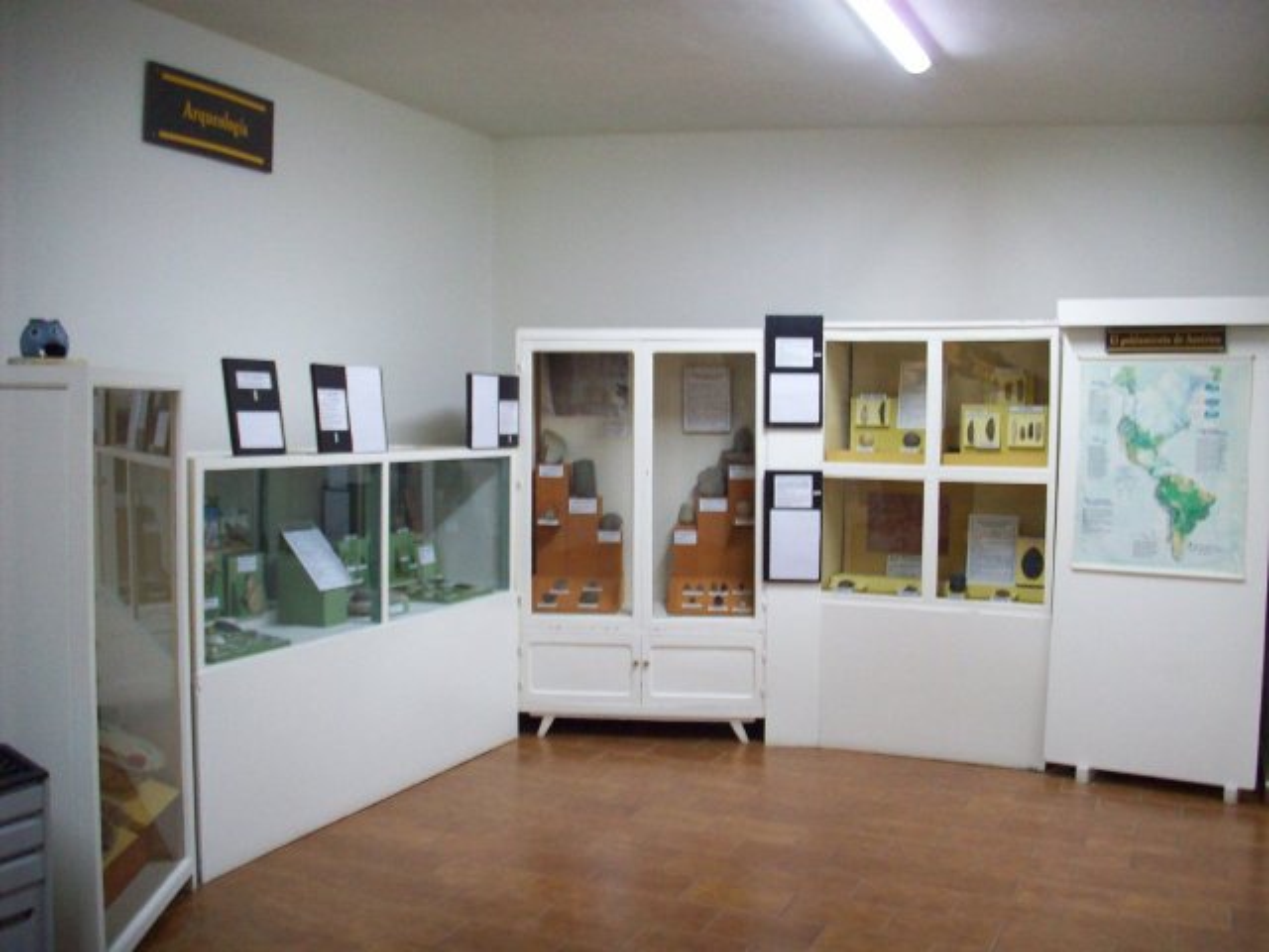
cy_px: 476
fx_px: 1356
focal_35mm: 37
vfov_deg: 38.7
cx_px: 634
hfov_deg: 50.1
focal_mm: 6.2
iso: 160
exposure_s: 1/10.1
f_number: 2.8
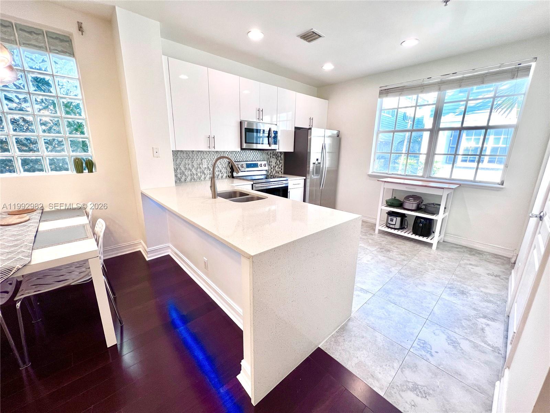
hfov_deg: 106.2
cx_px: 275
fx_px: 207
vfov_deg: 89.9
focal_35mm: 13
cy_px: 206
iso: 100
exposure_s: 1/120
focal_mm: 1.57
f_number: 1.8
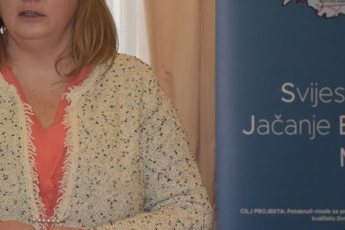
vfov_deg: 6.3
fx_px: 2079
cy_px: 34
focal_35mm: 217
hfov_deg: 9.4
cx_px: 35
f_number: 11
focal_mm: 120
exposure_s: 1/200
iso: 6400
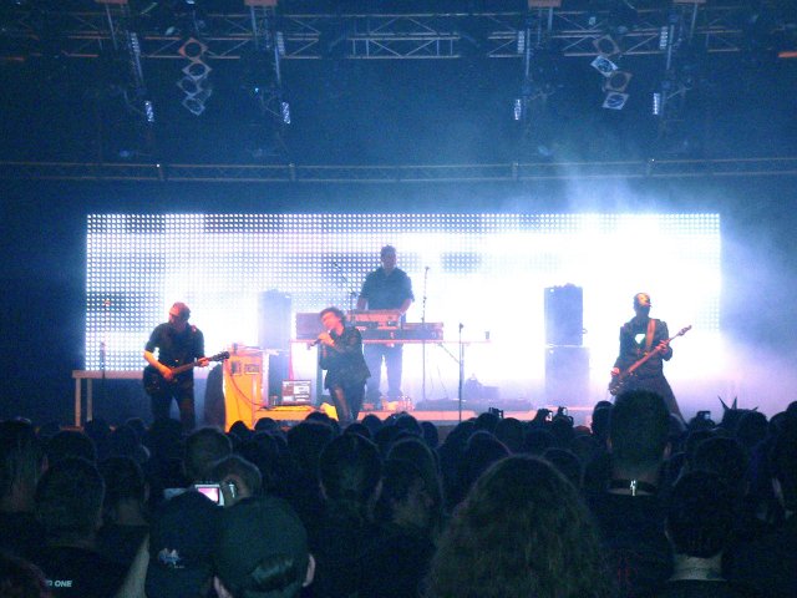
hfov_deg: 19.3
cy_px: 299
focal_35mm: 102
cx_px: 398
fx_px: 2348
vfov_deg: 14.5
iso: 400
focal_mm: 16.9
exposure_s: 1/30
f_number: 2.8
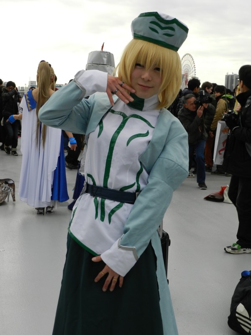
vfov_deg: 36.2
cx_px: 126
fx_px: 512
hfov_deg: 27.5
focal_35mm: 53
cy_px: 168
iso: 160
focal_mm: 9.4
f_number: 4.4
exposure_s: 1/400
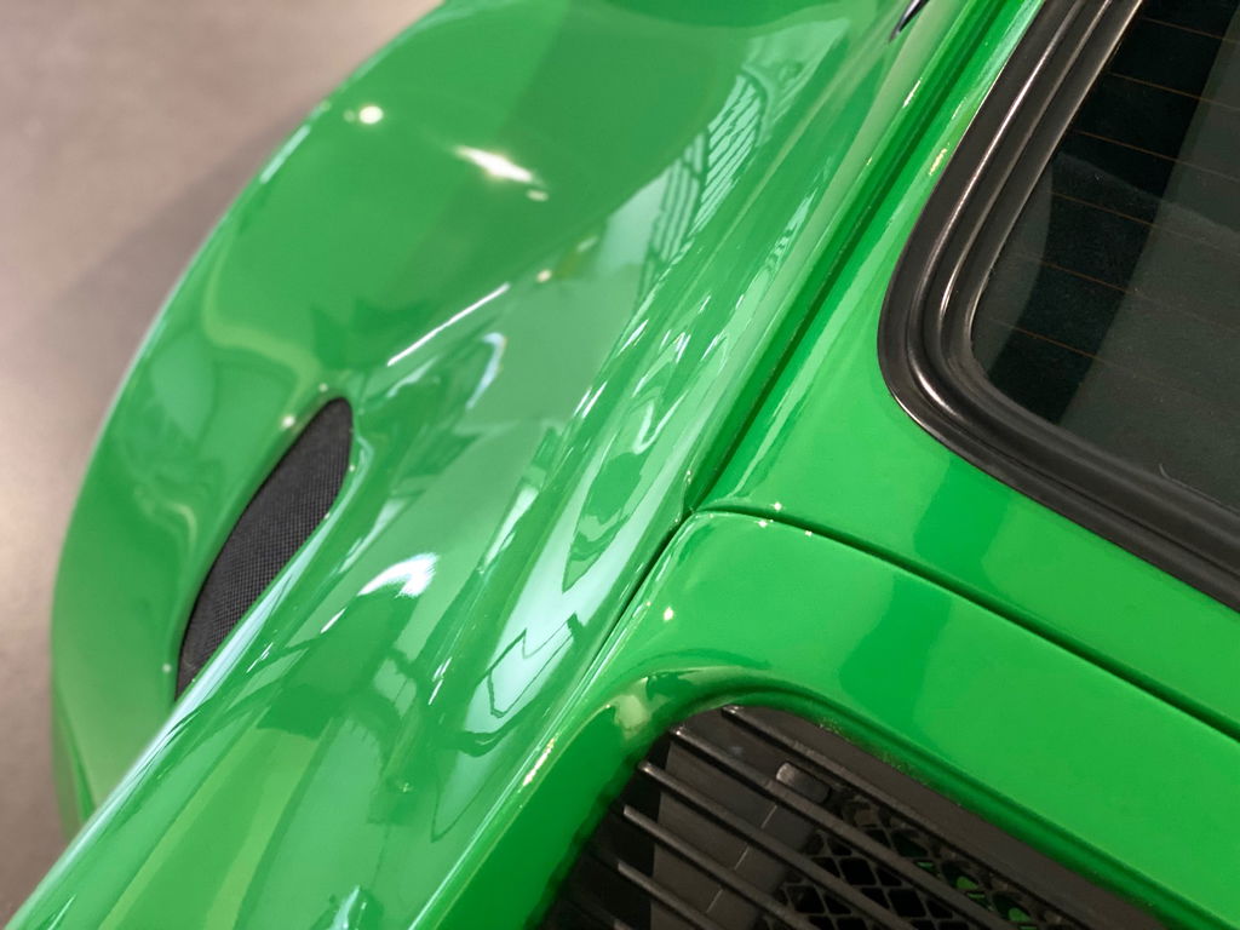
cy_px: 465
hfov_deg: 36.8
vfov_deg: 28.0
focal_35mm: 52
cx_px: 620
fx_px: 1863
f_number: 2
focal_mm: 6
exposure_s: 1/19
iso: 400
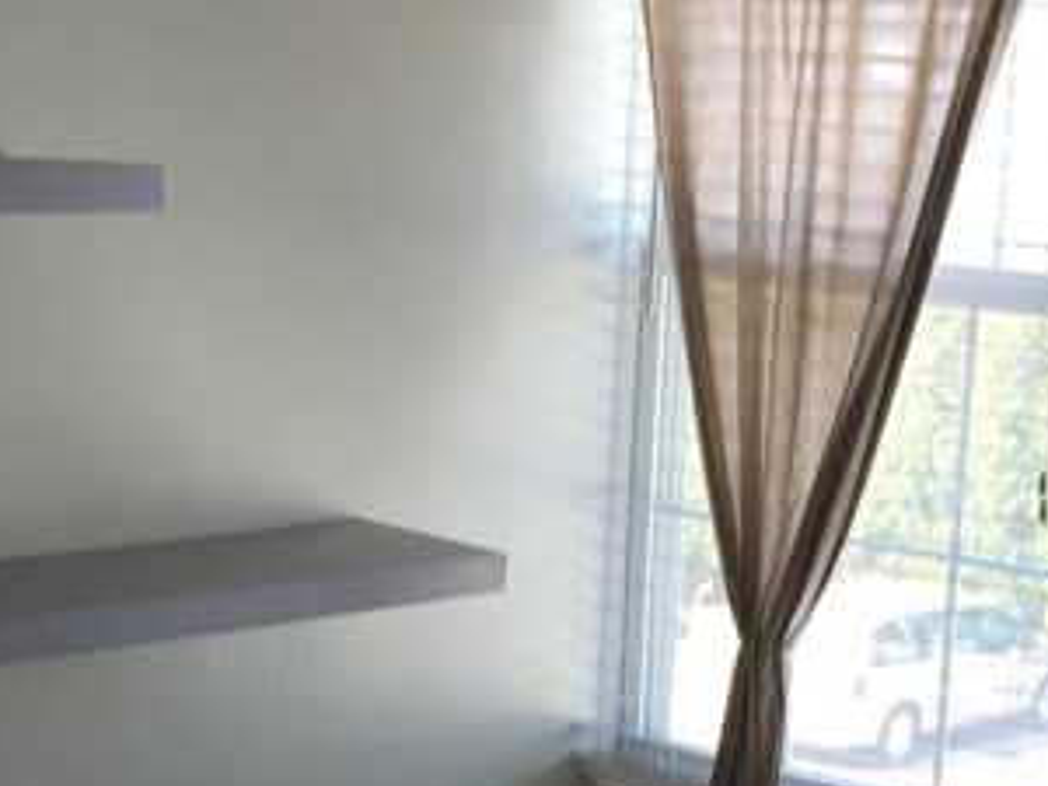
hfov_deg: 19.8
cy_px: 835
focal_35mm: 99
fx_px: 2997
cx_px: 625
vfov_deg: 14.6
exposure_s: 1/120
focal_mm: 4.15
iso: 40
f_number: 2.2
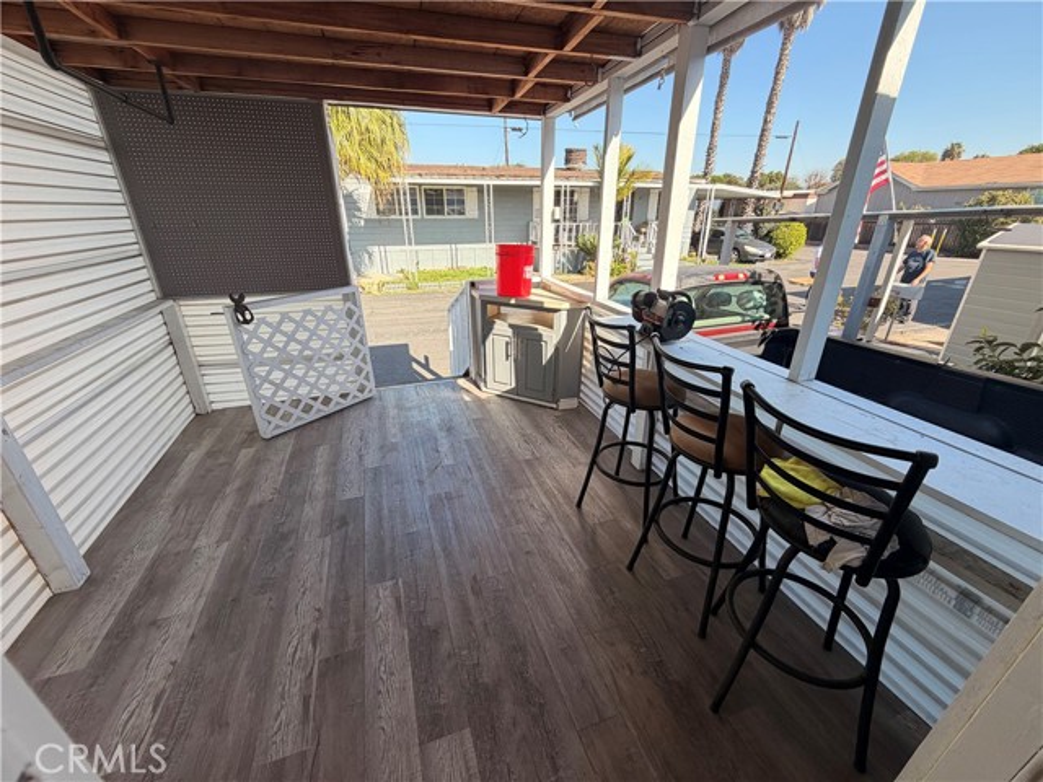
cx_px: 522
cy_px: 391
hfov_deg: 102.1
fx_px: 422
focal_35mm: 14
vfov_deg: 85.7
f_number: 2.2
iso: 50
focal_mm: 2.22
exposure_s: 1/502
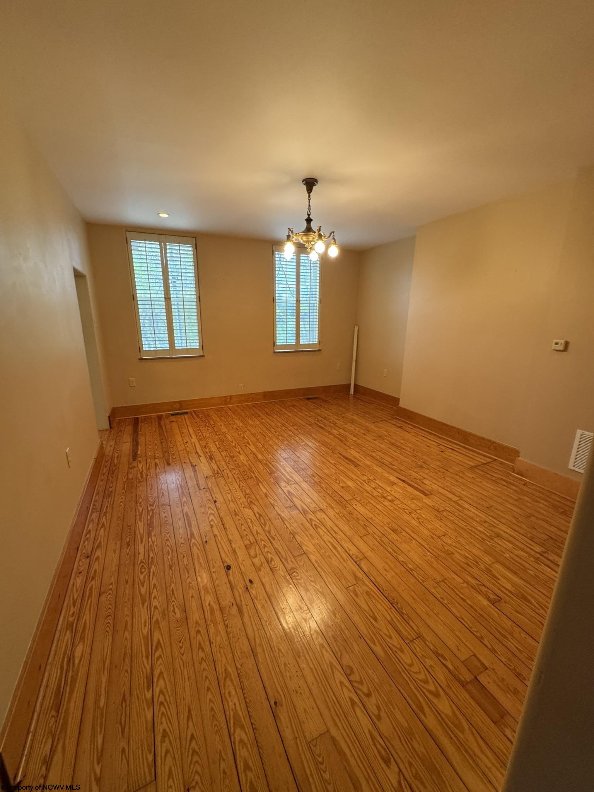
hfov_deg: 85.7
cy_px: 396
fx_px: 320
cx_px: 297
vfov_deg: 102.1
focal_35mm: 14
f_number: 2.2
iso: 250
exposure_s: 1/60
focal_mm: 2.22
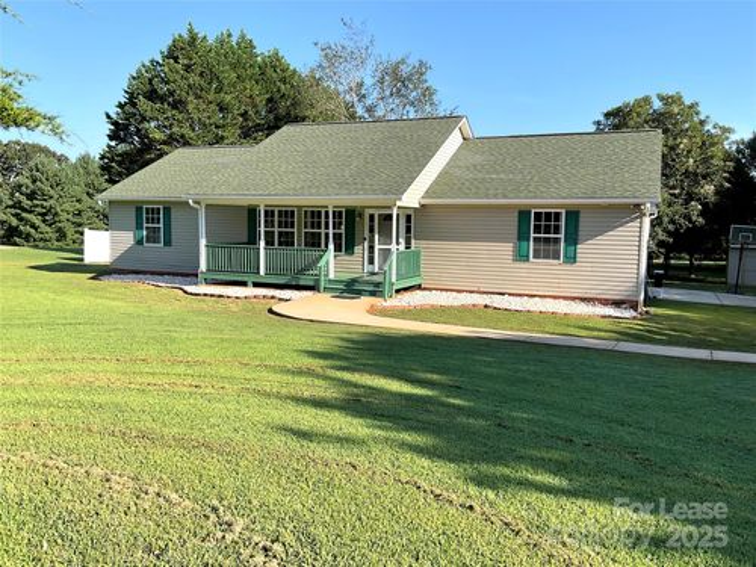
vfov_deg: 48.2
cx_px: 378
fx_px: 633
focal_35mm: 29
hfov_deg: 61.7
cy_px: 284
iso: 16
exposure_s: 1/1098
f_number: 1.8
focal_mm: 3
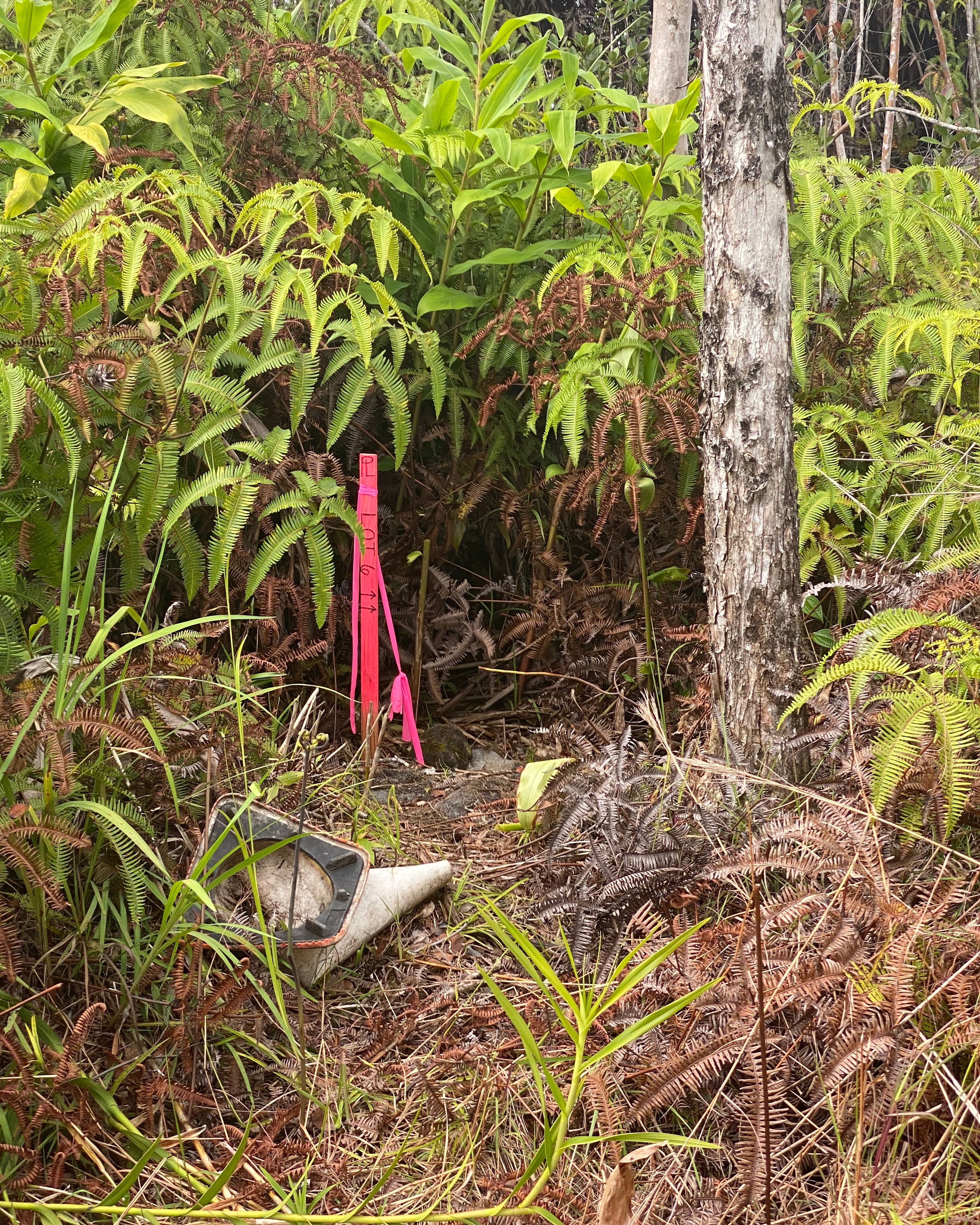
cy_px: 565
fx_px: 1994
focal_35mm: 55
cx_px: 483
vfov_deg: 34.1
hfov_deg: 27.6
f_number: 2
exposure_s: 1/199
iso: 20
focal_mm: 6
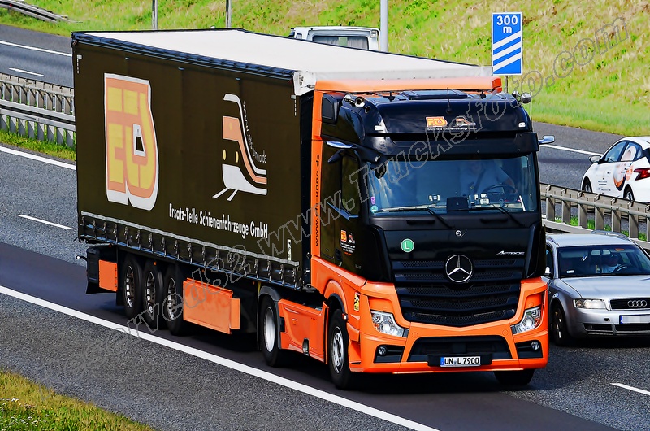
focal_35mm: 360
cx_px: 325
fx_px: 6487
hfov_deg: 5.7
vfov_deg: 3.8
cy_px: 216
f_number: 8
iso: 200
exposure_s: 1/1000
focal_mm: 240
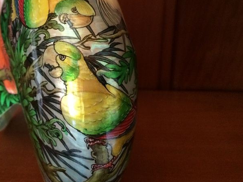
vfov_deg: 32.0
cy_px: 64
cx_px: 77
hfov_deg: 41.4
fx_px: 316
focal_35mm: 45
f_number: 2.2
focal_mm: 4.12
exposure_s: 1/24
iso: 320
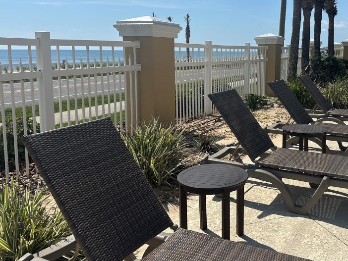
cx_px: 237
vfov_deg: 40.1
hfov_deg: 51.4
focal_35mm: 35
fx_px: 352
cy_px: 82
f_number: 1.78
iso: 80
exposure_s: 1/8197
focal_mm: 6.86
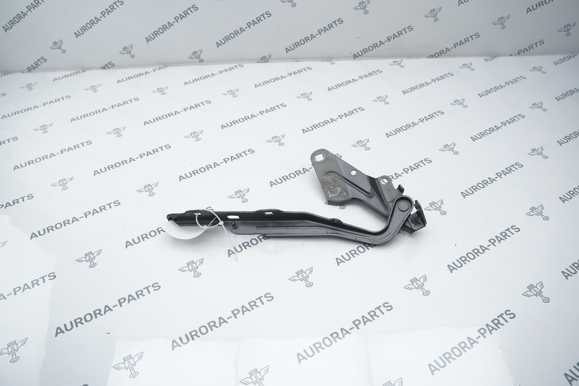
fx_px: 450
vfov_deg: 46.4
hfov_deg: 65.5
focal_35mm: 28
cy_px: 193
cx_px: 290
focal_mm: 28
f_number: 6.3
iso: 500
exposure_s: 1/160
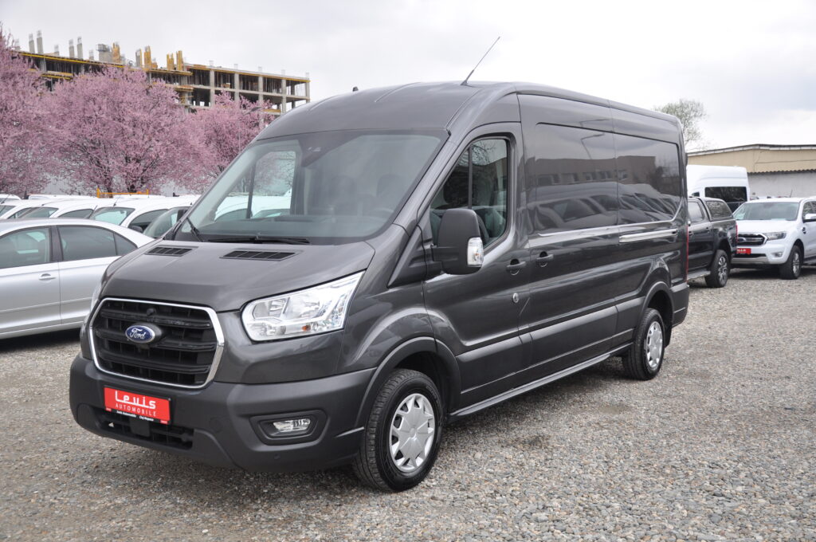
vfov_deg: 35.4
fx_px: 849
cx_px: 408
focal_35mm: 38
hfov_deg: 51.3
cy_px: 271
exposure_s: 1/200
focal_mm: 25
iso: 400
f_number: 7.1
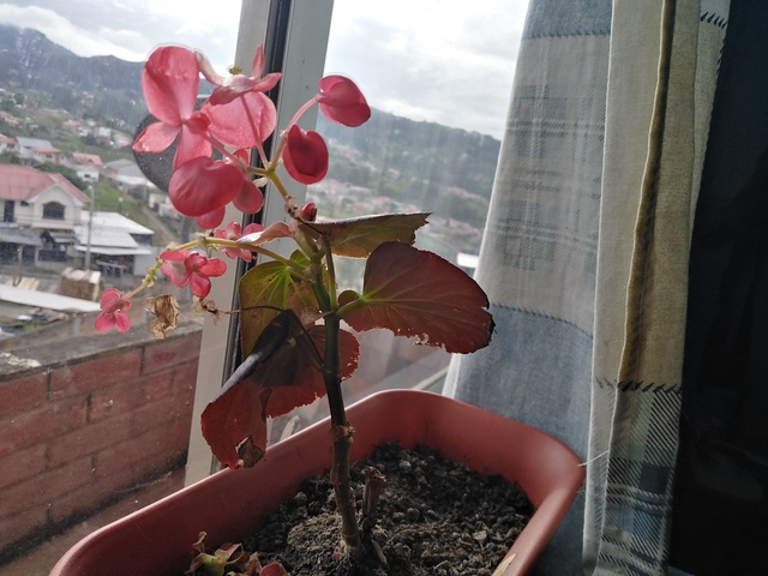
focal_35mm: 26
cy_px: 288
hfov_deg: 67.3
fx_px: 577
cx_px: 384
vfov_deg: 53.1
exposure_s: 1/134
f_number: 1.8
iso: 100
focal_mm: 3.62
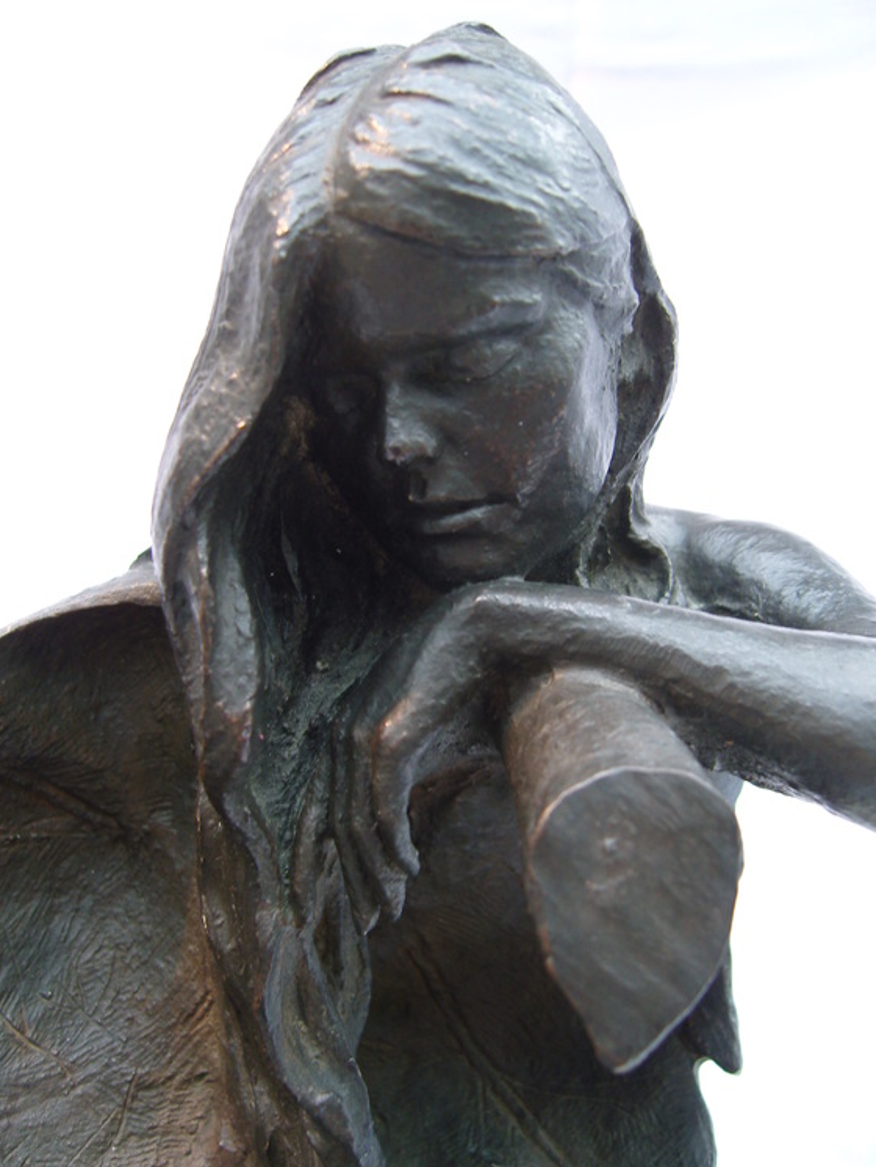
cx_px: 432
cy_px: 591
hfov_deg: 40.7
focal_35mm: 35
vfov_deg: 52.6
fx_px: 1180
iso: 125
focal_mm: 7.3
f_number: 2.8
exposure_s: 1/40
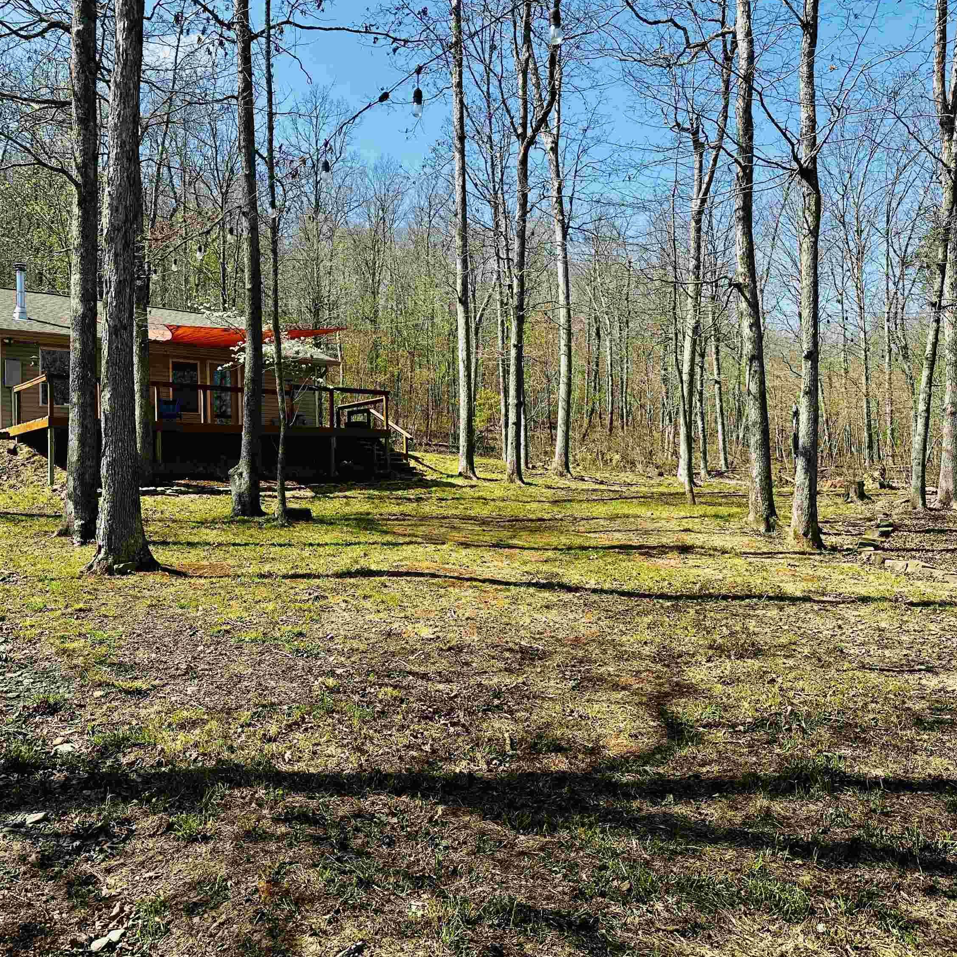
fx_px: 907
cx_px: 388
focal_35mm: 29
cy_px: 473
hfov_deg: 55.3
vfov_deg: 55.6
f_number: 1.78
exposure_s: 1/2299
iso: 80
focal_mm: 6.86
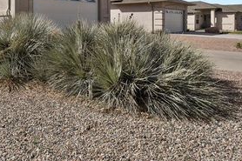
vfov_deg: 35.3
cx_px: 43
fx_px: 242
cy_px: 26
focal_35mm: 36
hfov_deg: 49.5
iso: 250
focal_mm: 20
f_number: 8
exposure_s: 1/200
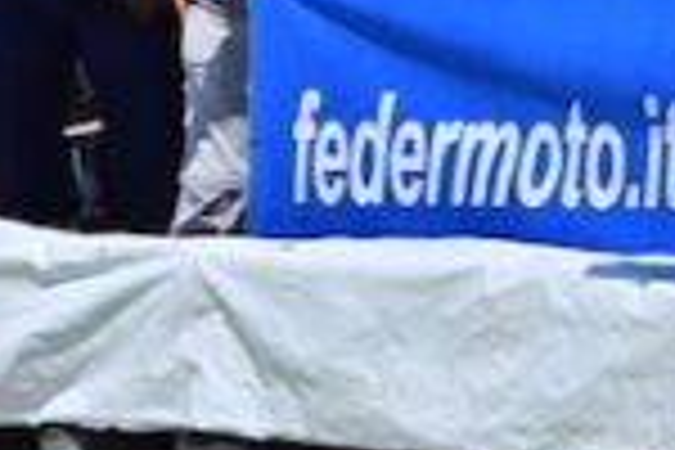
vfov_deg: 0.8
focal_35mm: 1655
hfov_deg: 1.2
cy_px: 225
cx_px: 1166
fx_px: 31029
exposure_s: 1/1250
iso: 500
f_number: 9
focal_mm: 400
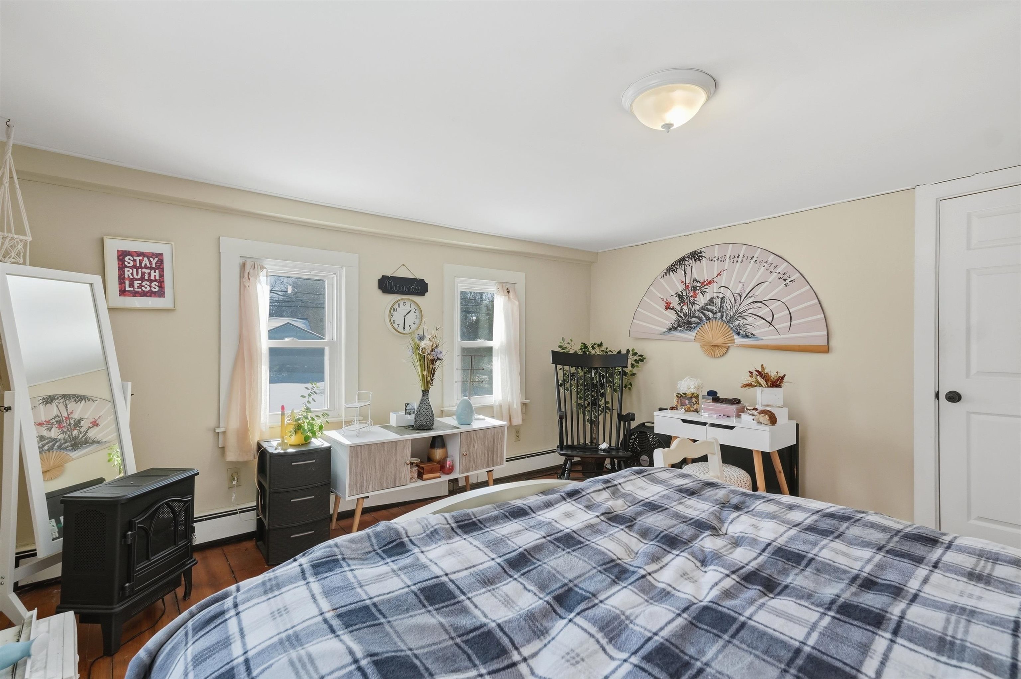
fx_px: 468
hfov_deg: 95.0
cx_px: 510
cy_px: 340
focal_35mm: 16
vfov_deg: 71.9
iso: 800
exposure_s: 1/2000
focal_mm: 11
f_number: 7.1
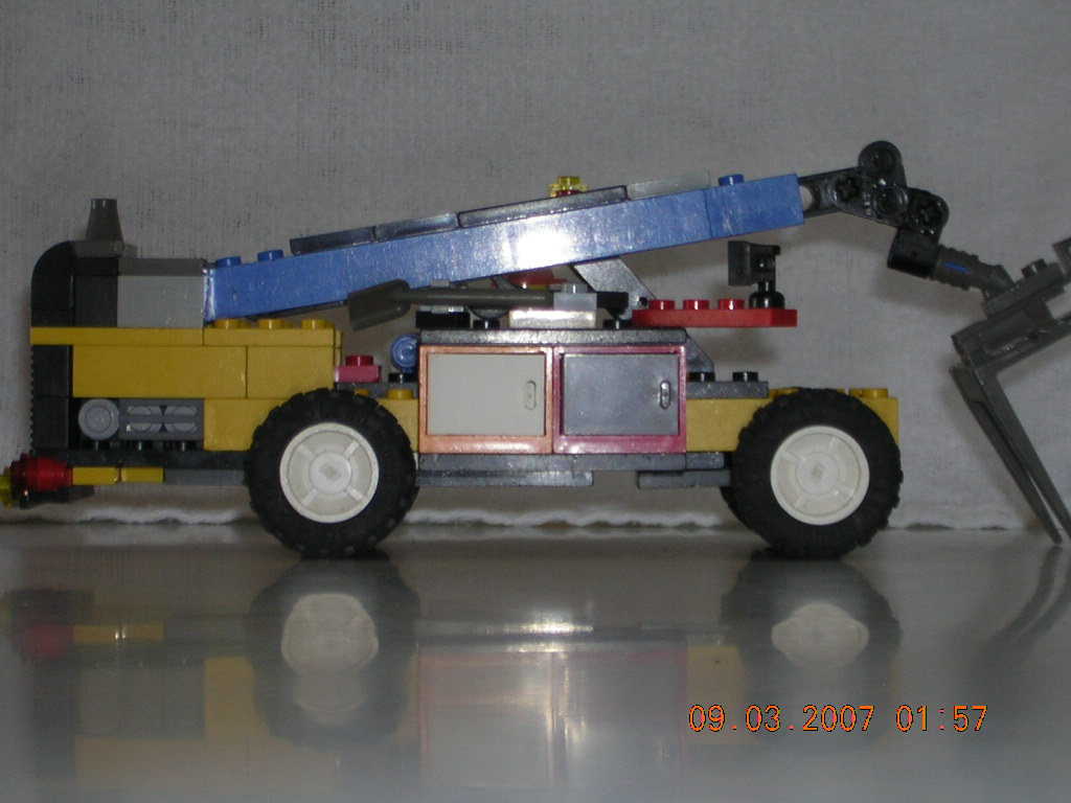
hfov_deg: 18.2
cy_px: 402
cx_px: 536
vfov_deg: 13.7
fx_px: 3341
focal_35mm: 108
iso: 50
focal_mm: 14.1
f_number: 4.7
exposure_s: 1/60.1
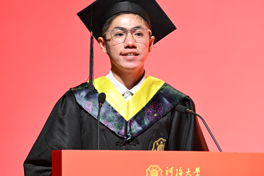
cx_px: 143
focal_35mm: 426
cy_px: 74
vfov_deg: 3.2
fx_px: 3124
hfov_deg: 4.8
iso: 1600
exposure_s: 1/80
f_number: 5.6
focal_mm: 260
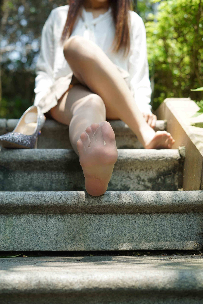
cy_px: 152
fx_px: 422
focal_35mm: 50
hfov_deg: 27.0
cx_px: 102
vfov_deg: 39.6
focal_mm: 50
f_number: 4
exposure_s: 1/200
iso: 100
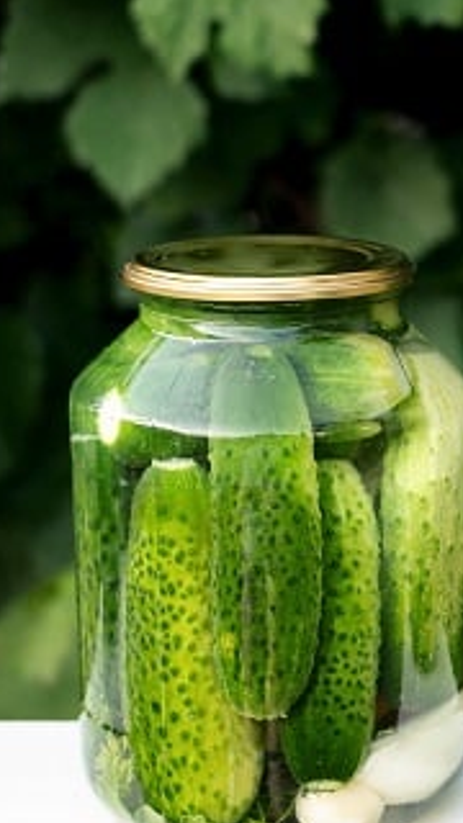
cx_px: 594
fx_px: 2270
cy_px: 365
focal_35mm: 104
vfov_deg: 20.5
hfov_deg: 11.4
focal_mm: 35
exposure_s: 1/200
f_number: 2.5
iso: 160
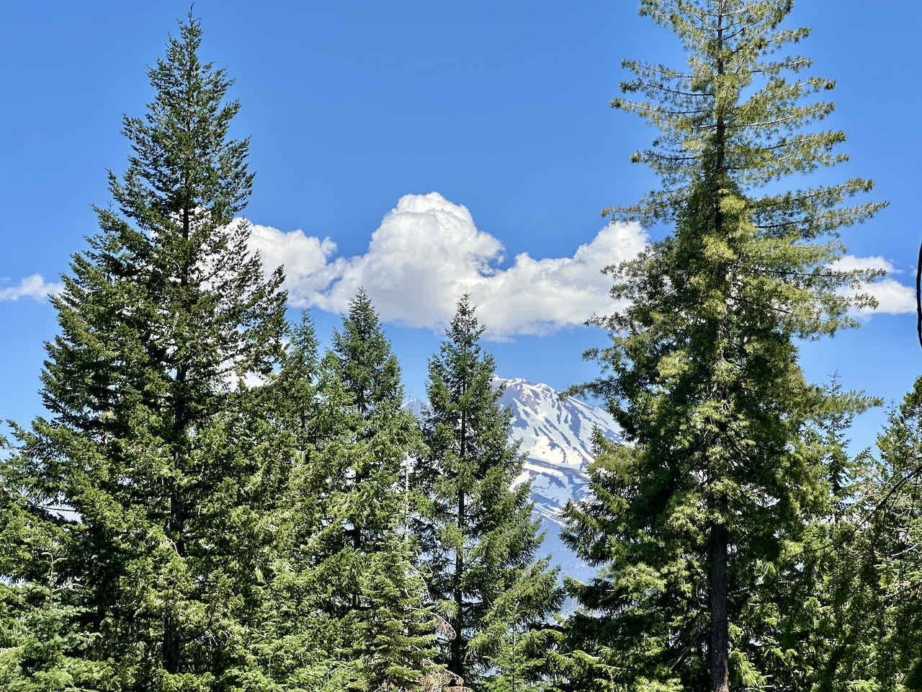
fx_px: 2051
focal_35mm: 77
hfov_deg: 25.3
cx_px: 461
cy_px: 346
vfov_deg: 19.1
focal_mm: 9
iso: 32
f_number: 2.8
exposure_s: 1/752
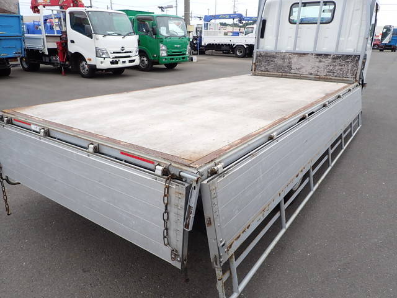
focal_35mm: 25
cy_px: 149
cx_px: 198
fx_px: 287
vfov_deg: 54.9
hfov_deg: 69.4
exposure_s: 1/800
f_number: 2.8
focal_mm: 4.5
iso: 100
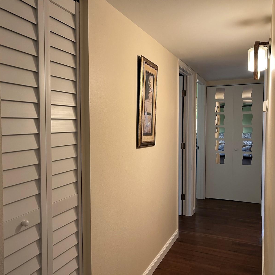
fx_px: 279
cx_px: 117
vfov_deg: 52.5
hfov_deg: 52.3
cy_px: 136
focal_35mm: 31
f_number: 1.6
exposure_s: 1/60
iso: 125
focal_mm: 5.1
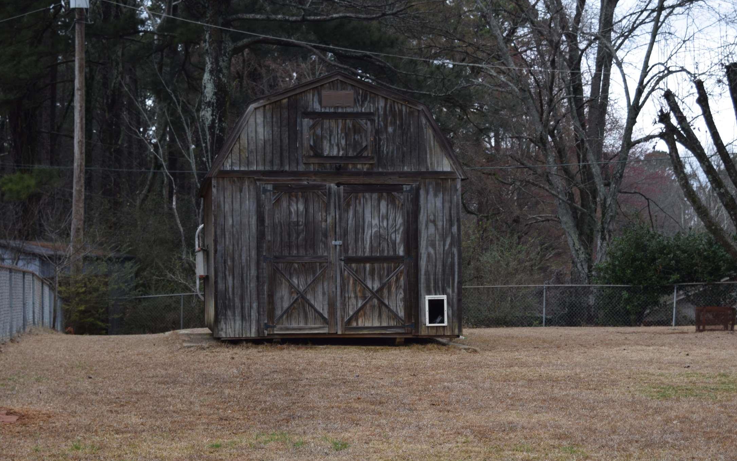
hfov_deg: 22.8
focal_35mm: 91
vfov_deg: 14.3
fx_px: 1828
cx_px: 424
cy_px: 307
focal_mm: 42
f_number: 5.6
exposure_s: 1/125
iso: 100
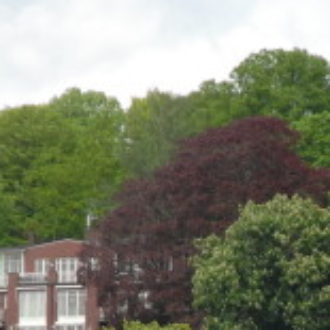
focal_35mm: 420
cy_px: 481
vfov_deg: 4.2
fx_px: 4530
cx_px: 430
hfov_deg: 4.2
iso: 400
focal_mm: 70
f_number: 10
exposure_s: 1/350
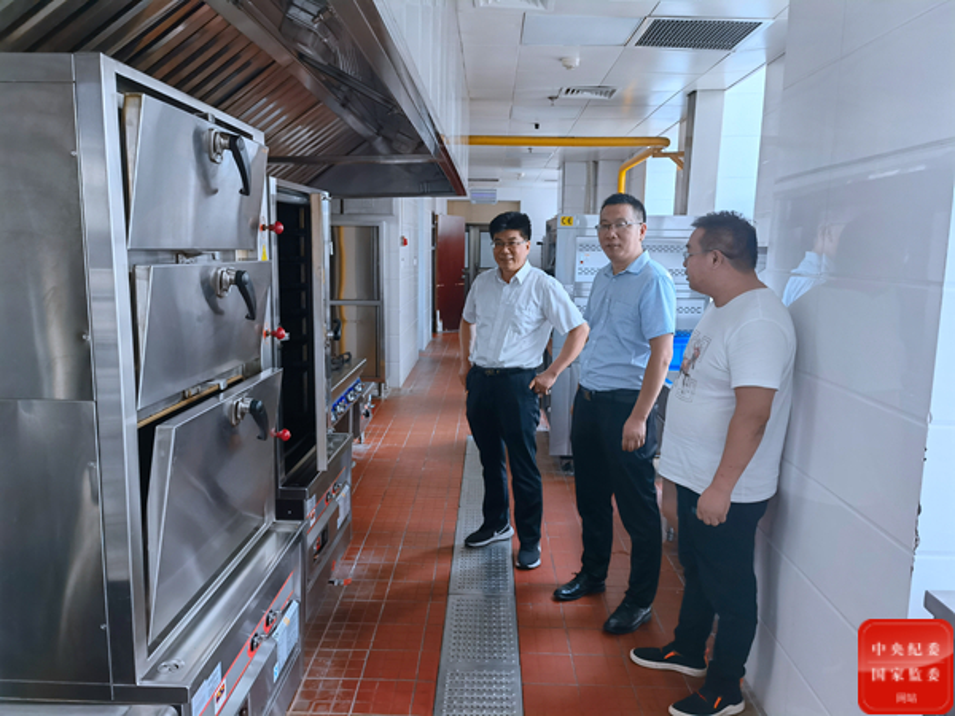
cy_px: 358
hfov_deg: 65.3
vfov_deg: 51.4
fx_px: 745
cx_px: 478
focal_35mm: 27
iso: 160
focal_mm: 6.67
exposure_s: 1/50
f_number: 1.9
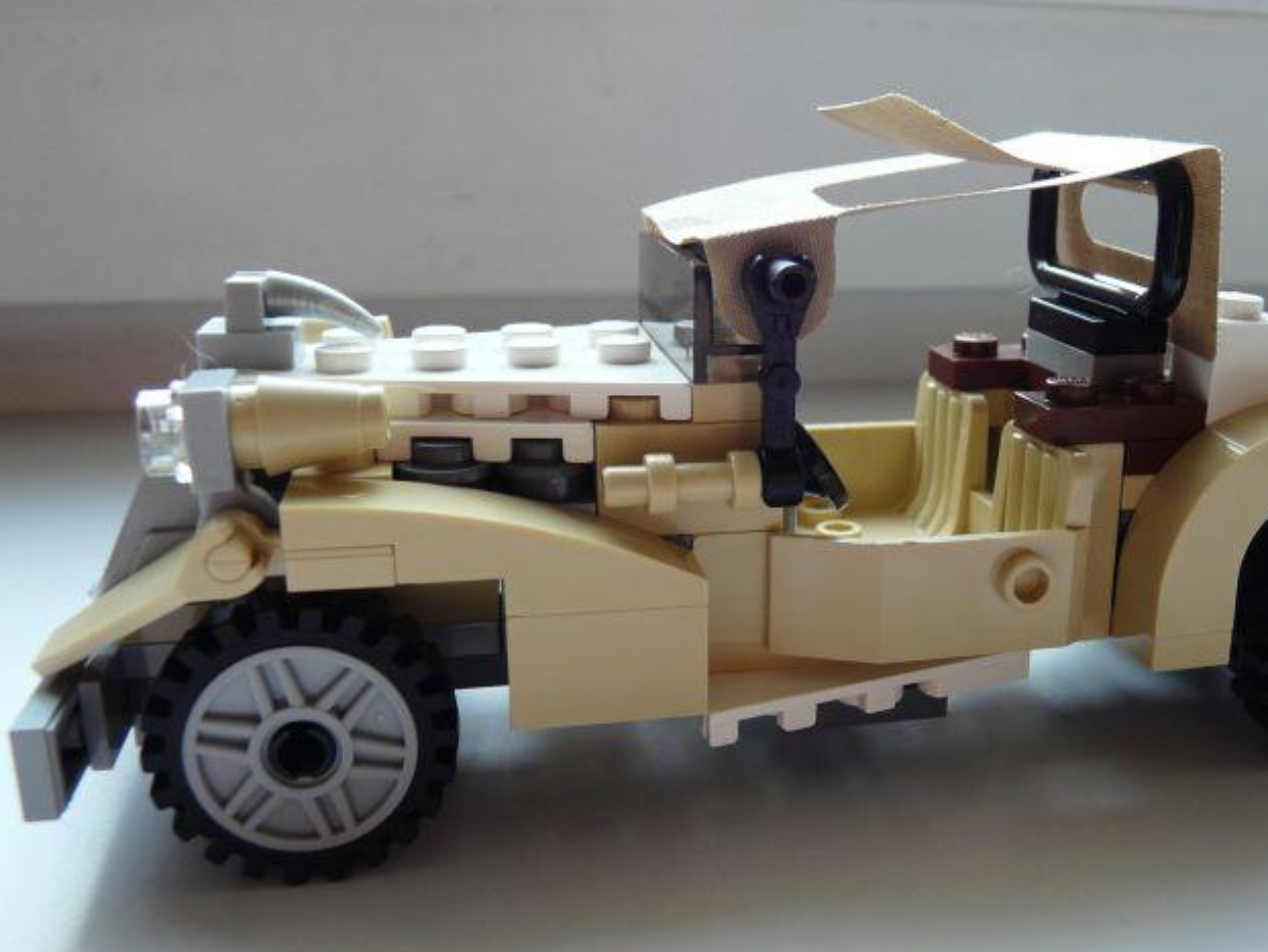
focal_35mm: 36
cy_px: 514
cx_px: 807
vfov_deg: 39.7
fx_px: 1319
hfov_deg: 50.7
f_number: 2.8
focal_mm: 4.6
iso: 100
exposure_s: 1/50
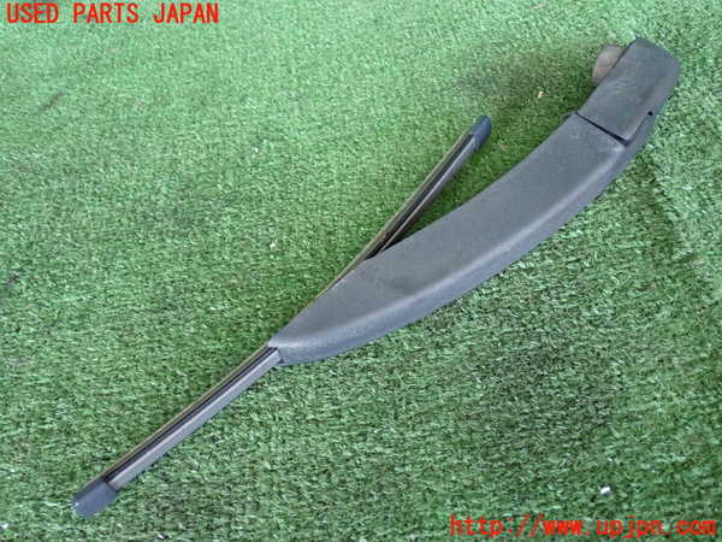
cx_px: 361
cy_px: 271
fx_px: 793
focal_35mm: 38
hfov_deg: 49.0
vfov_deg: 37.7
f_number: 2.7
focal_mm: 6.83
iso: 1000
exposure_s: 1/125
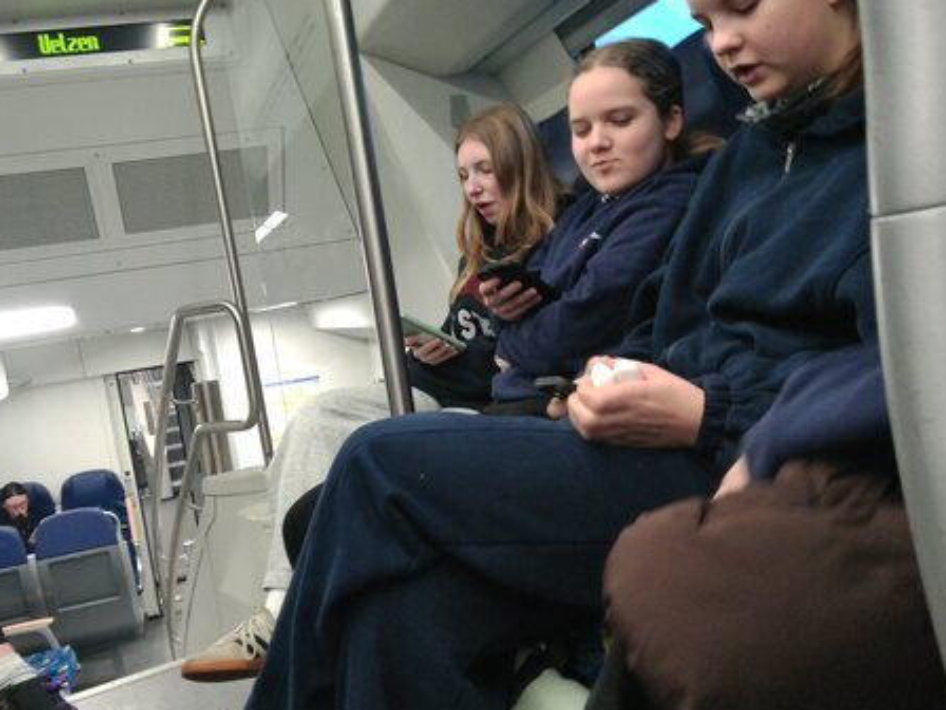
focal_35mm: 36
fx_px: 984
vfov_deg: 39.6
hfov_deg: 51.1
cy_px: 405
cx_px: 397
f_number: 2
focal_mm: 3
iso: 583
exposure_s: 1/19
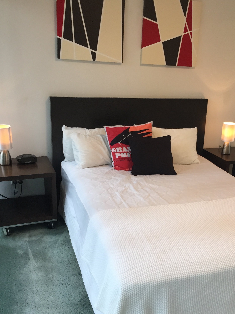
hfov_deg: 37.5
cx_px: 146
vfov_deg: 48.8
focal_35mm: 38
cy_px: 178
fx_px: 344
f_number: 2.2
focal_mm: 4.15
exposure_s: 1/40
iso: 40
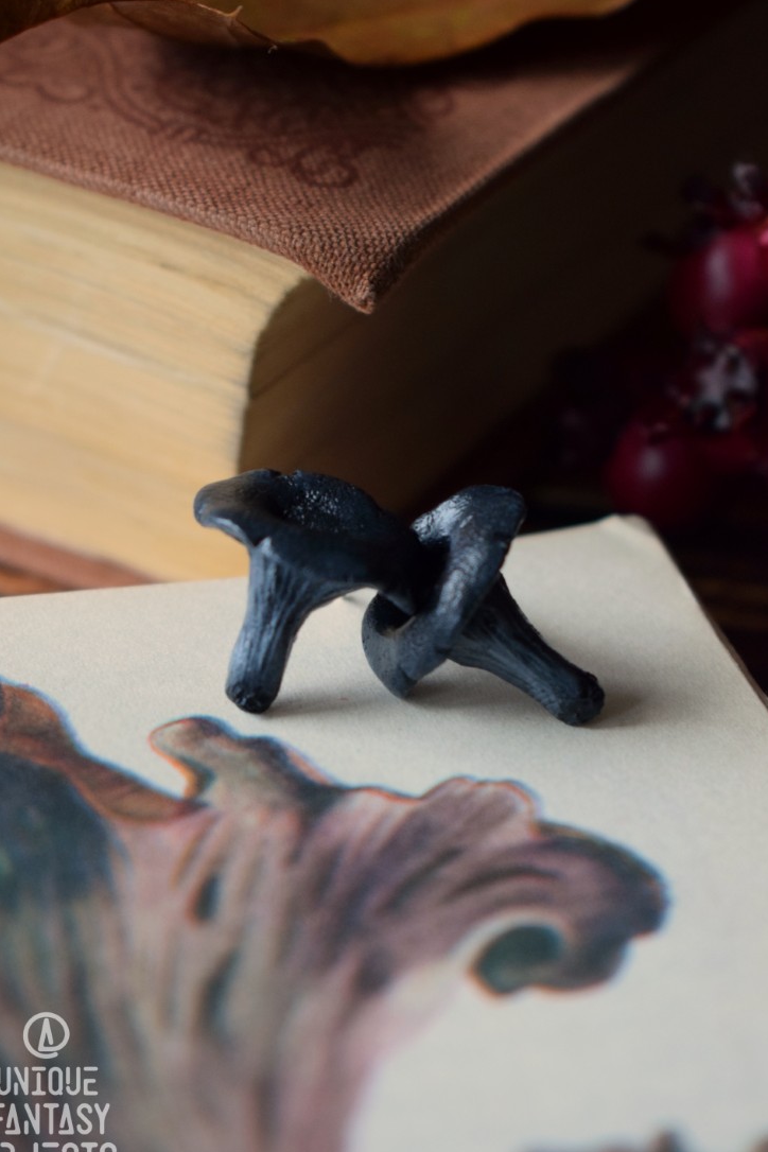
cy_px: 586
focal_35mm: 88
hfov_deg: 15.6
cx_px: 371
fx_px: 2801
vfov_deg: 23.2
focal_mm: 55
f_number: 5.6
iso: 1800
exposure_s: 1/60
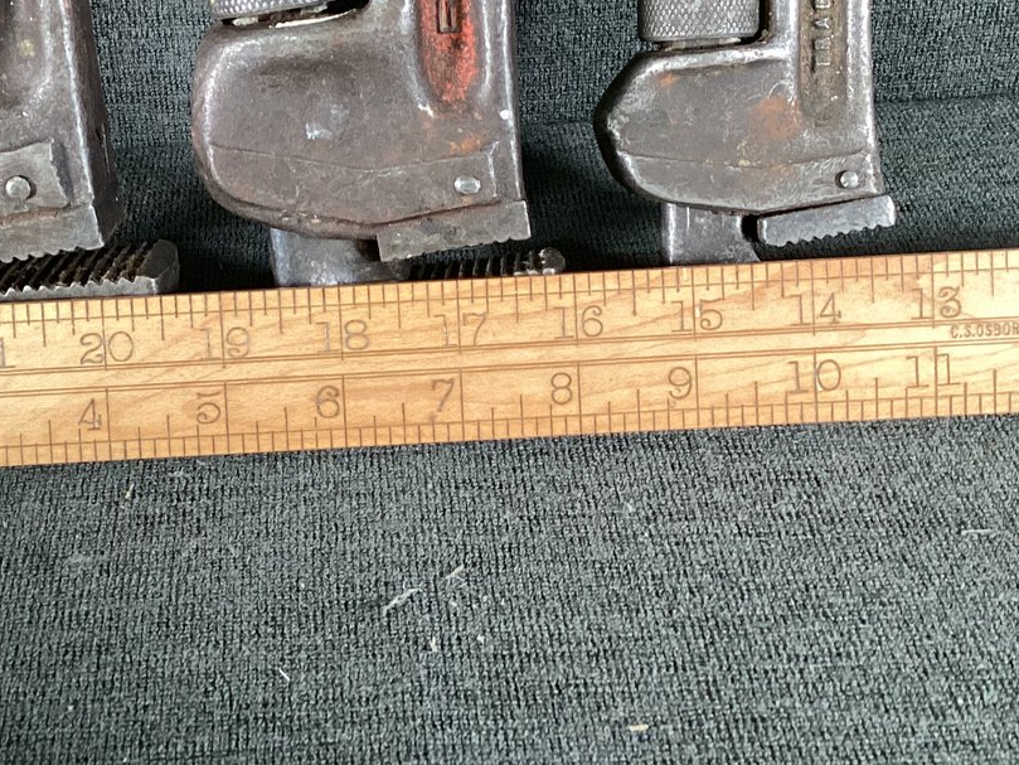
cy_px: 269
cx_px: 316
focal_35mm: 58
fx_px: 1708
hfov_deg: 32.9
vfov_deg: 25.1
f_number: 2.4
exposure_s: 1/60
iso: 200
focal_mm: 3.3
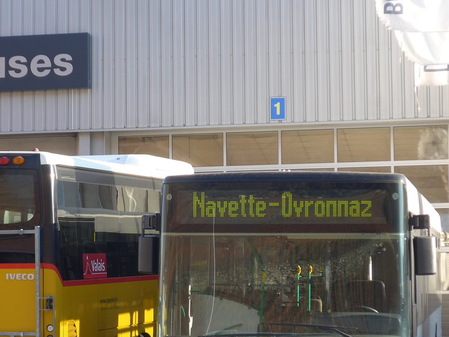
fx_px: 1608
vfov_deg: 11.9
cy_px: 230
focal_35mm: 124
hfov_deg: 15.9
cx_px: 143
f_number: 4.2
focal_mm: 15
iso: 80
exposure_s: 1/125
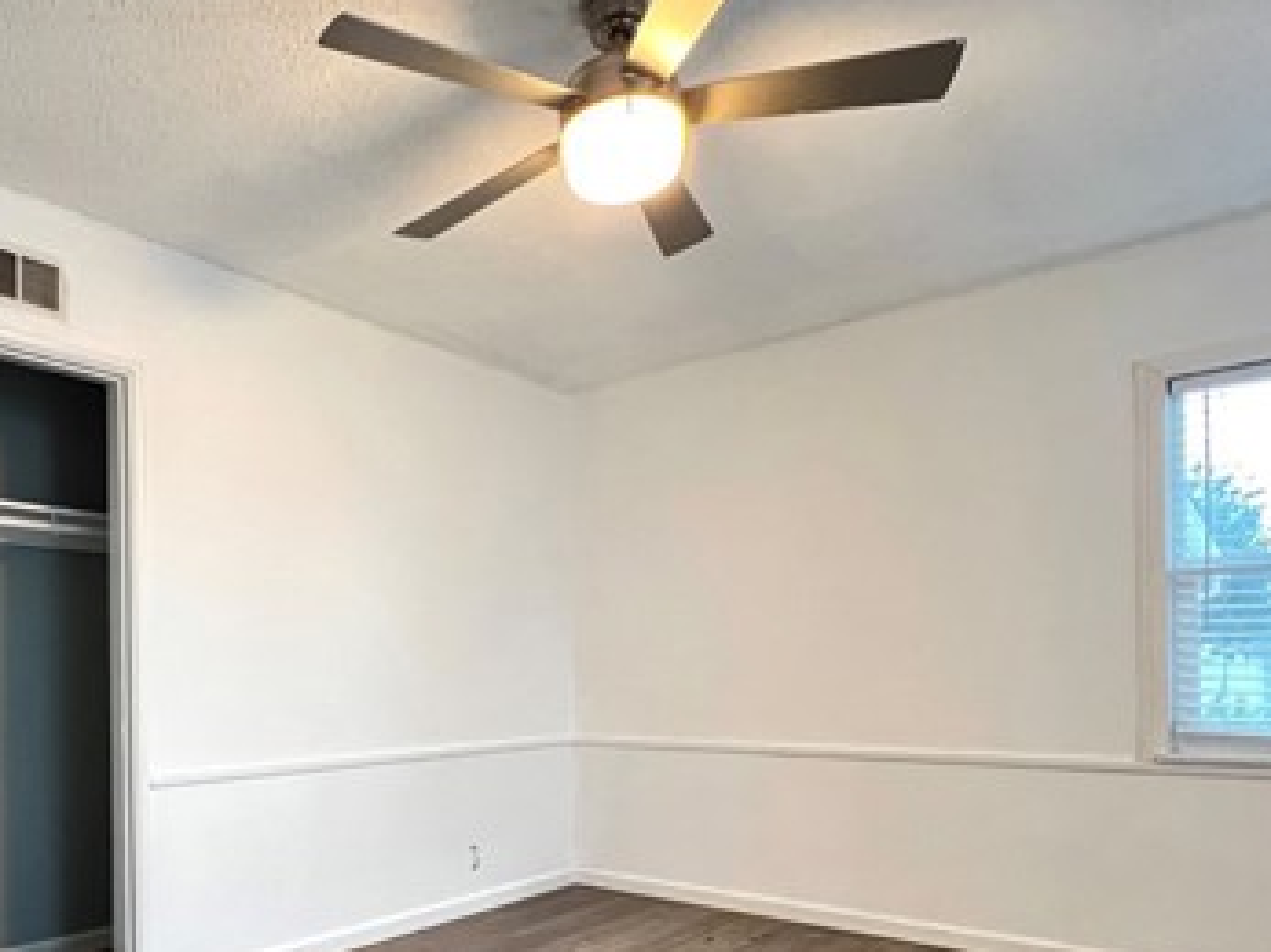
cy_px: 674
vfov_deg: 55.0
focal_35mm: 24
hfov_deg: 69.9
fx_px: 881
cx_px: 440
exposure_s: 1/60
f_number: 1.8
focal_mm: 1.57
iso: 800
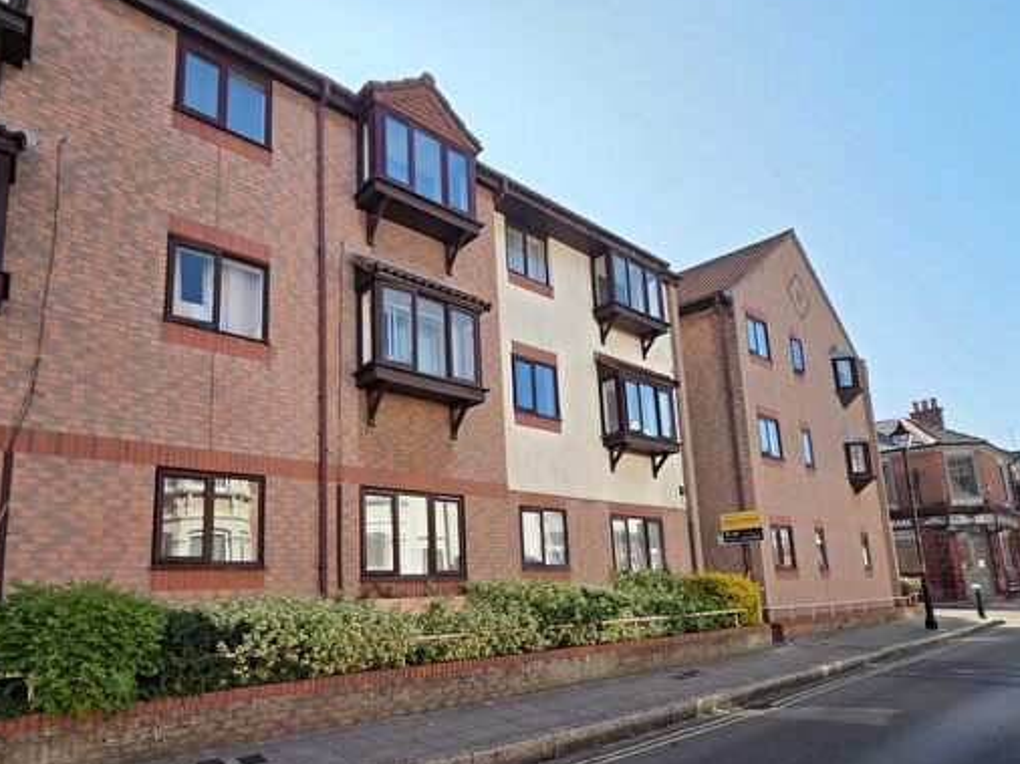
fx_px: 530
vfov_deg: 69.9
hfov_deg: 86.2
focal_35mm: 18
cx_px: 389
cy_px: 497
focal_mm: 2.2
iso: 50
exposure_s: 1/1218
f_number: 2.2
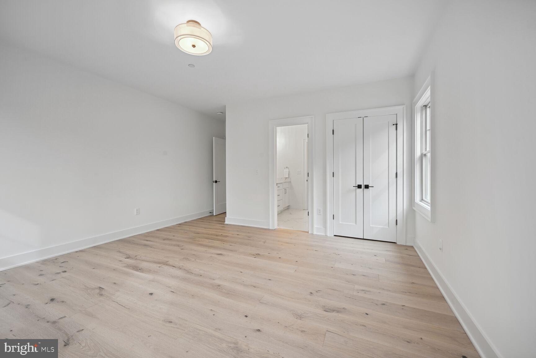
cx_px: 268
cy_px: 179
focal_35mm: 14
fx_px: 208
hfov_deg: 104.3
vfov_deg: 81.2
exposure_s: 1/25
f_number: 9
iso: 200
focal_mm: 14
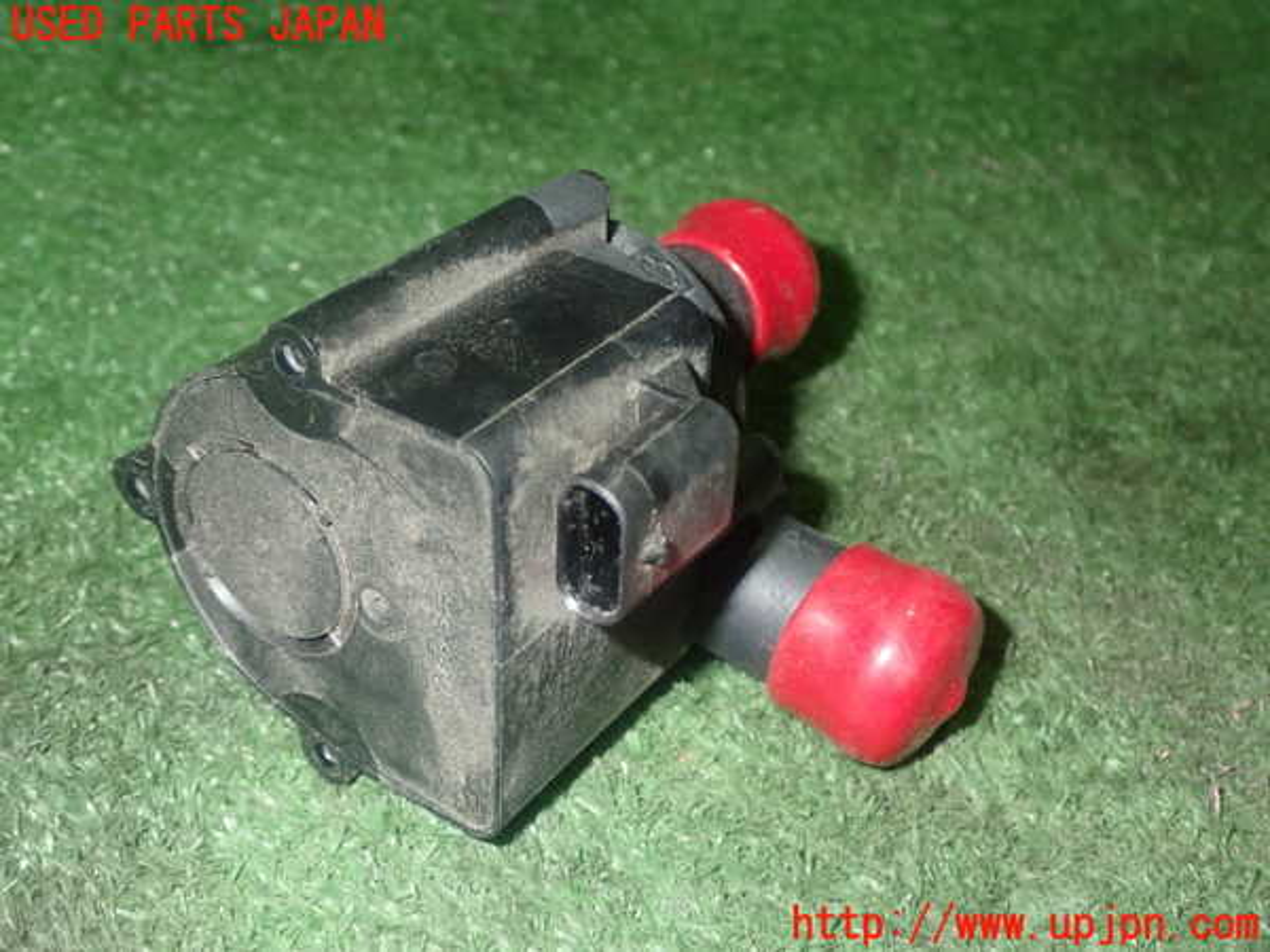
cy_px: 476
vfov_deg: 32.9
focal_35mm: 44
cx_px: 635
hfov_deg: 42.9
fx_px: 1614
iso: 800
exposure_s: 1/40
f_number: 9
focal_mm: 7.84
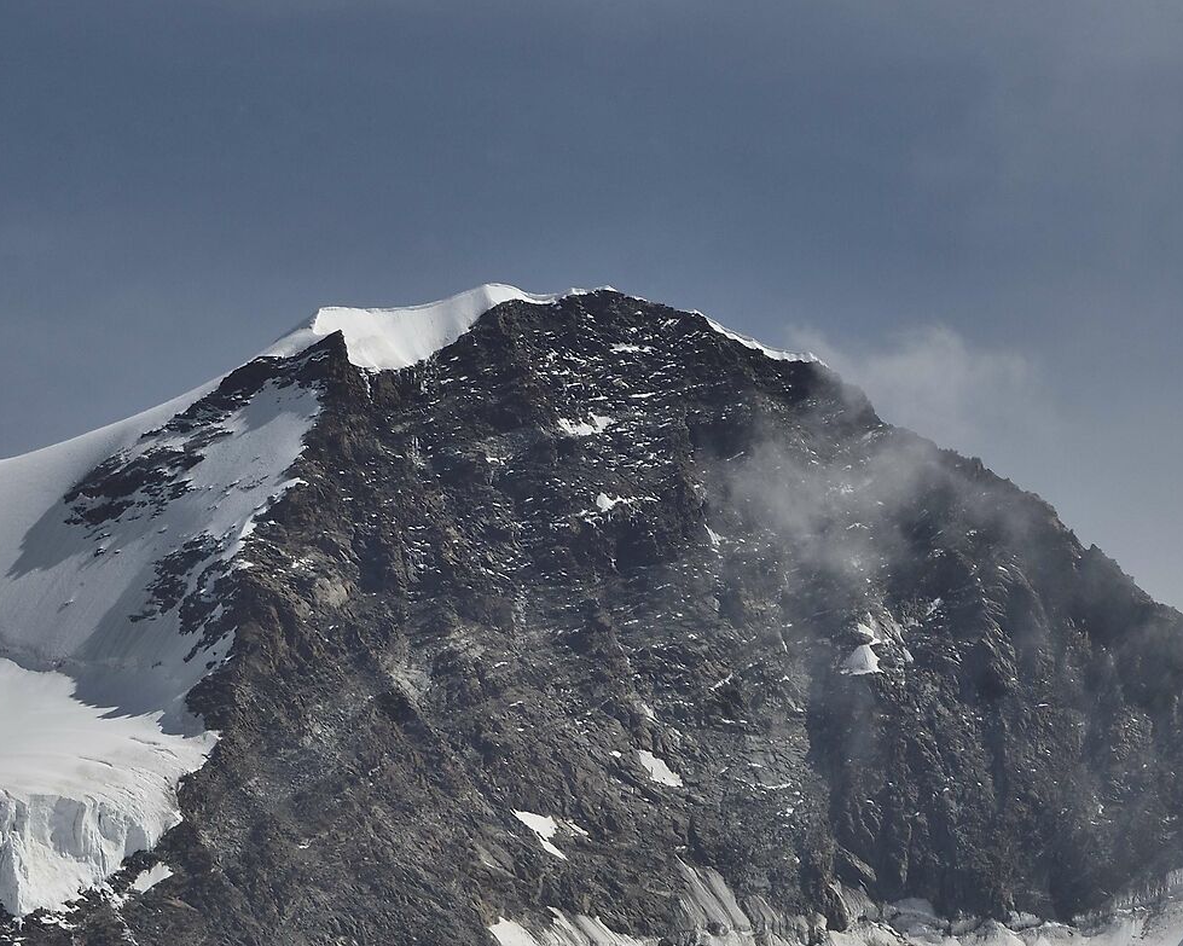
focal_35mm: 214
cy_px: 830
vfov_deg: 7.2
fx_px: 7492
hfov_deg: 9.0
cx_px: 820
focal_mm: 62
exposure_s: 1/160
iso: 100
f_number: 11
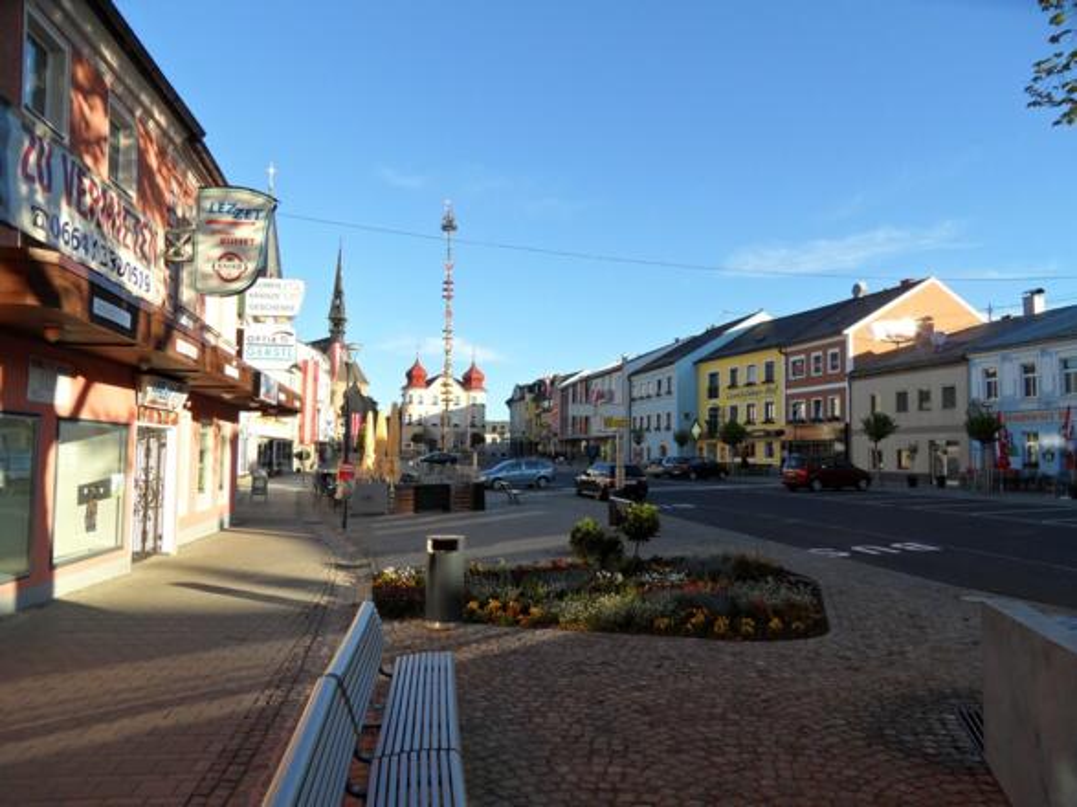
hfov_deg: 71.6
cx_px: 538
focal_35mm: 24
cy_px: 404
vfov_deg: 56.8
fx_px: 747
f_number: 3.2
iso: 80
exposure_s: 1/500
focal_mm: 3.9
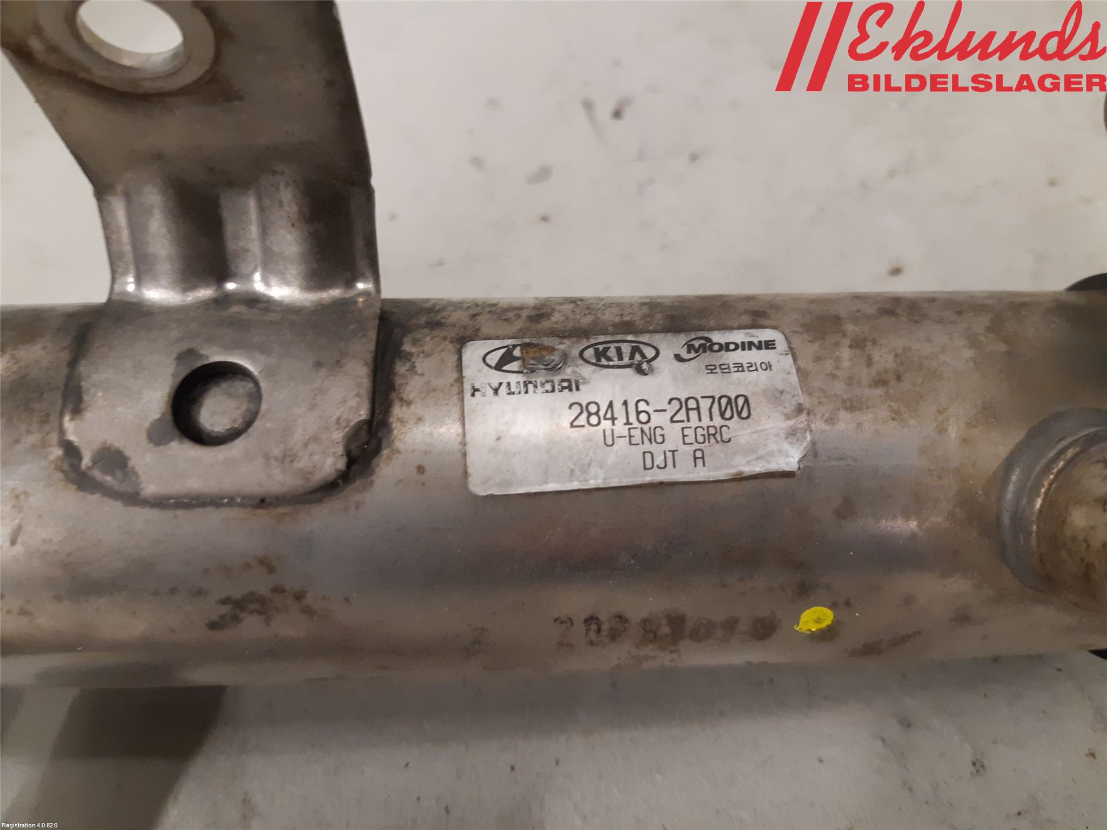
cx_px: 554
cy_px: 415
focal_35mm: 26
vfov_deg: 53.1
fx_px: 831
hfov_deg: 67.3
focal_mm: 3.93
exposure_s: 1/50
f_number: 1.7
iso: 200
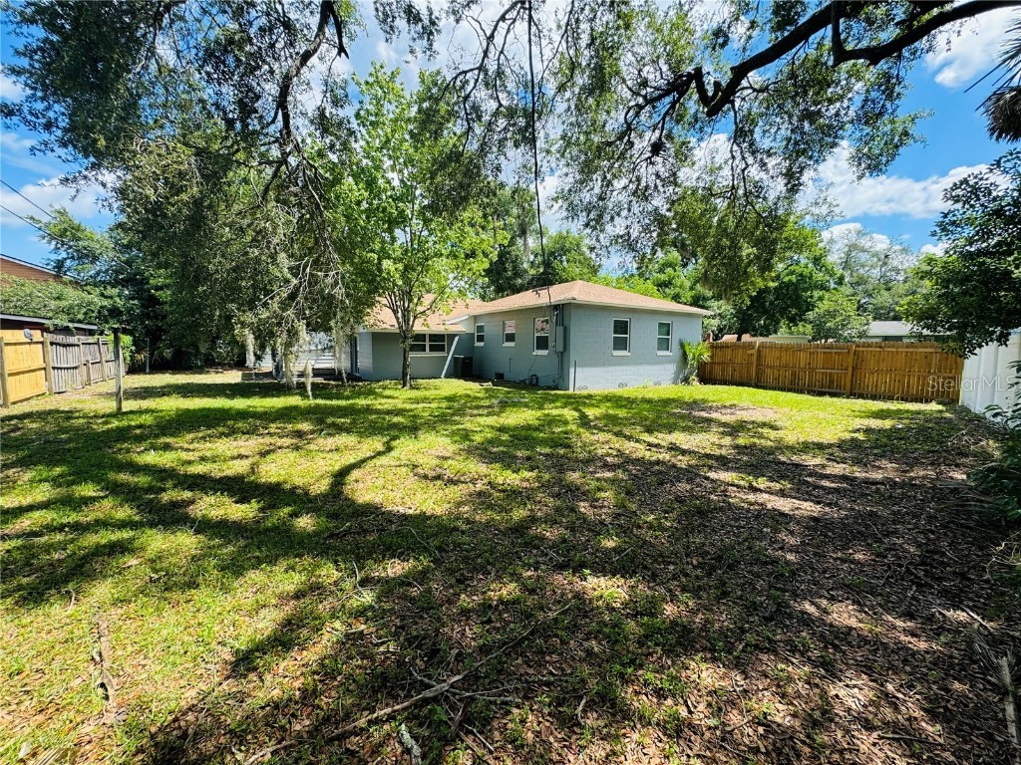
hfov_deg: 102.1
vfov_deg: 85.7
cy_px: 382
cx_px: 510
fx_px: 413
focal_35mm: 14
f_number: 2.2
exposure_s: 1/544
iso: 40
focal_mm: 2.22
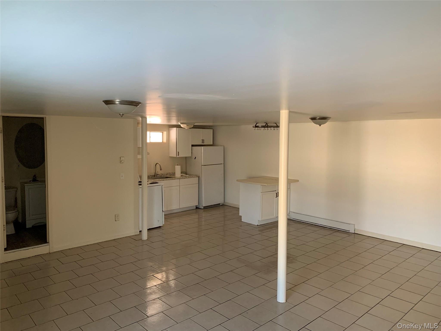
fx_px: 331
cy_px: 166
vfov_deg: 53.1
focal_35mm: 26
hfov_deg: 67.3
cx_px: 220
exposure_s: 1/66
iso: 100
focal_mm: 4.25
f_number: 1.8
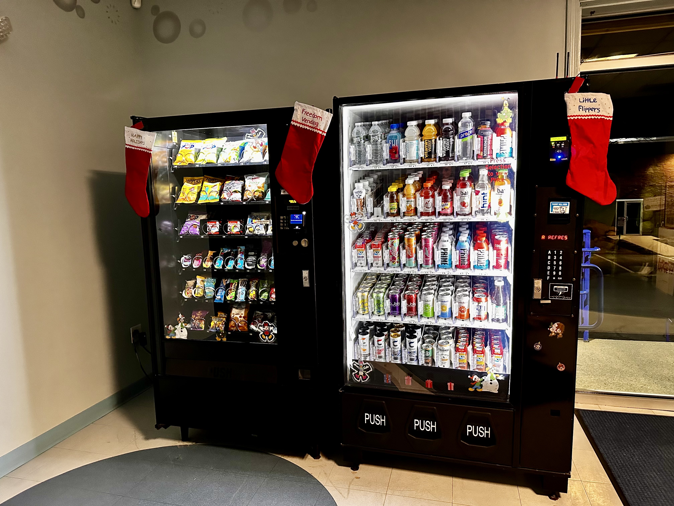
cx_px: 337
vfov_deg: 56.8
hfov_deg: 71.6
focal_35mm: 24
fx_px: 467
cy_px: 253
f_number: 1.78
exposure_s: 1/60
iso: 640
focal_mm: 6.86
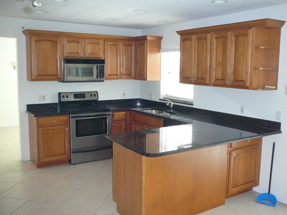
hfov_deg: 52.6
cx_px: 144
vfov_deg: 40.7
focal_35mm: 35
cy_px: 108
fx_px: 290
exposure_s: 1/30
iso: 400
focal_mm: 5.2
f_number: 2.8
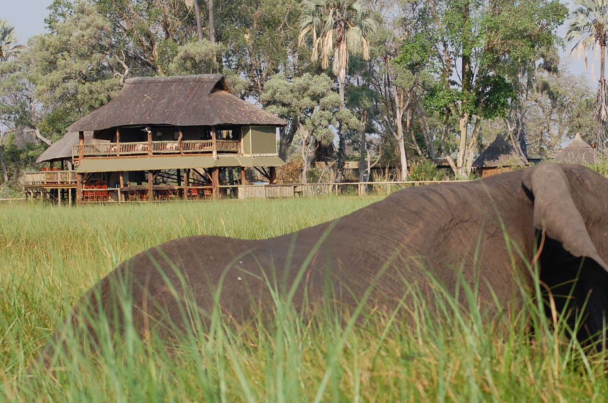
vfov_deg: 9.0
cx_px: 422
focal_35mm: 152
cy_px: 208
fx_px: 2563
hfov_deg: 13.5
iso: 220
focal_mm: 70
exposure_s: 1/500
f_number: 5.6
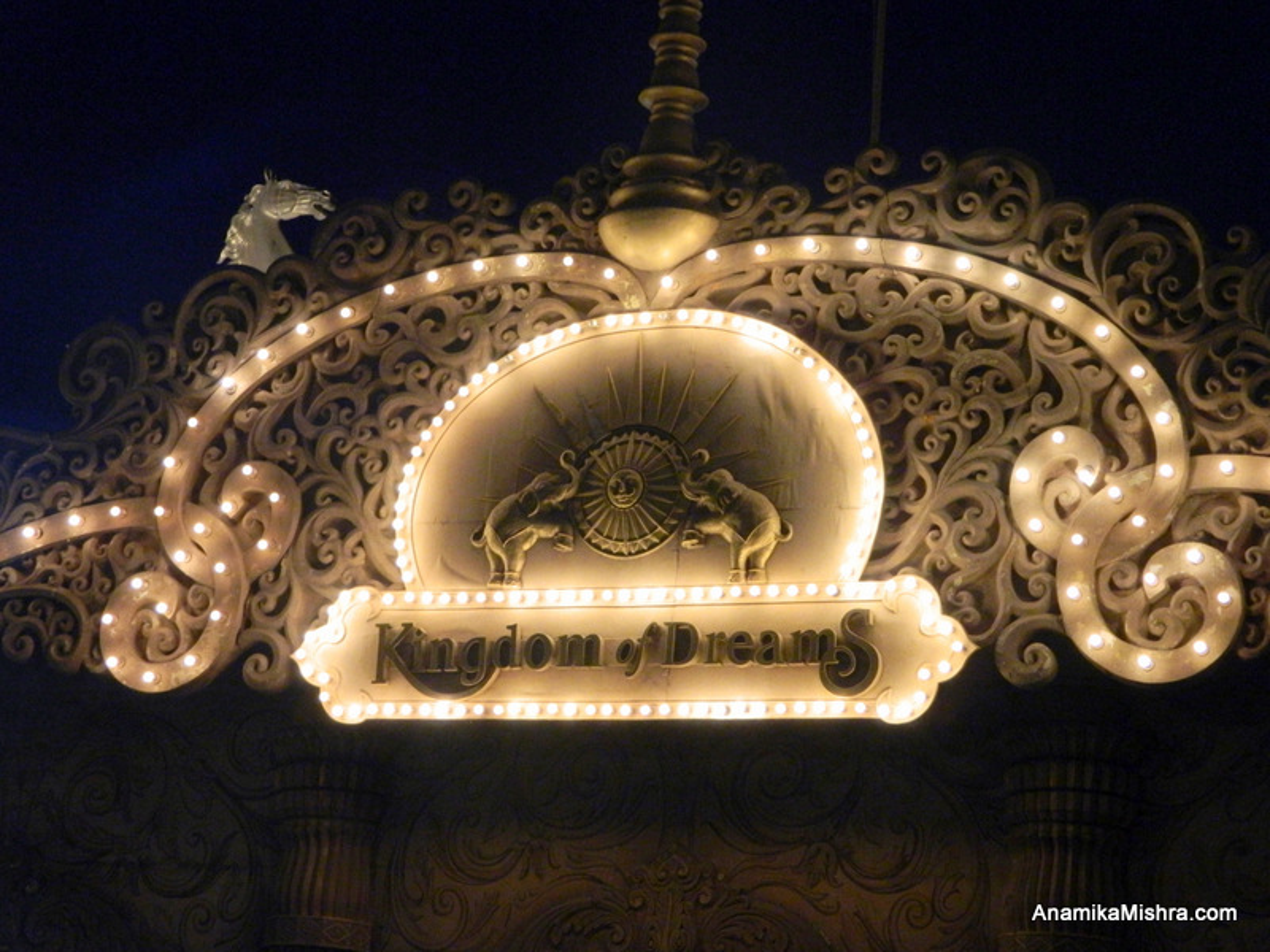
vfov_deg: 17.6
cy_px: 476
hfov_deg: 23.3
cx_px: 635
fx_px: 3082
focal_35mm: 84
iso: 400
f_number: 4.2
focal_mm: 15.1
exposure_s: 1/13
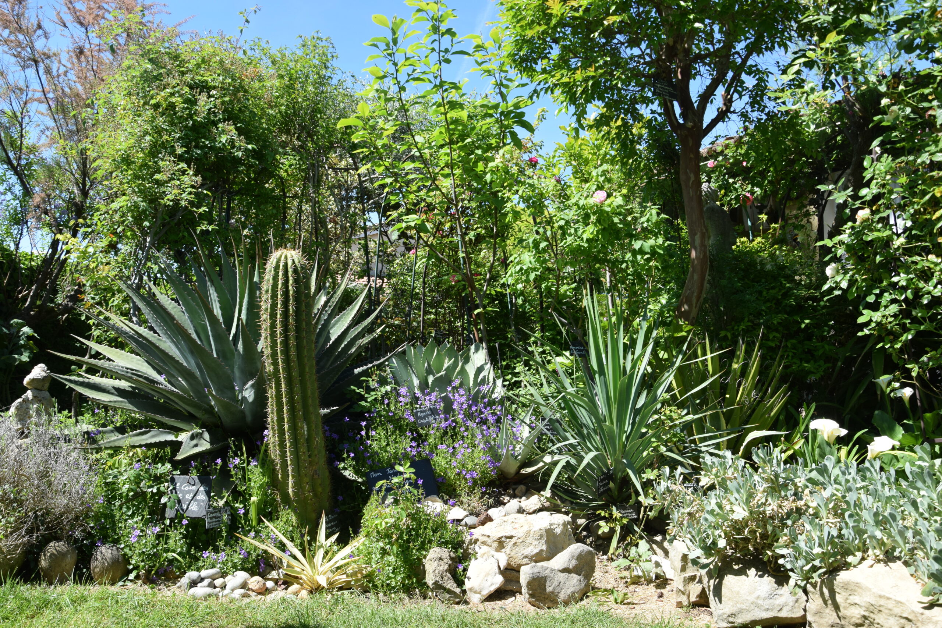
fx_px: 706
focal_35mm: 27
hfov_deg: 67.4
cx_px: 471
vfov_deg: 47.9
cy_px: 314
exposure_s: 1/250
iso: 200
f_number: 8
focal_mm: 18
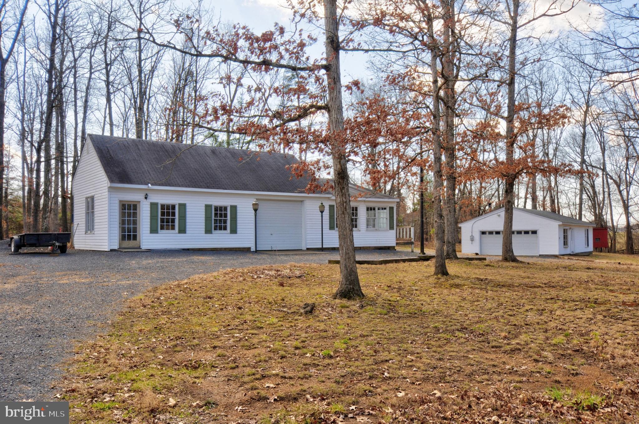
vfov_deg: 36.8
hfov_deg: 53.2
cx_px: 320
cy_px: 212
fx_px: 638
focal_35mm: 36
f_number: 11
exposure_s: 1/320
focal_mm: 24
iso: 400
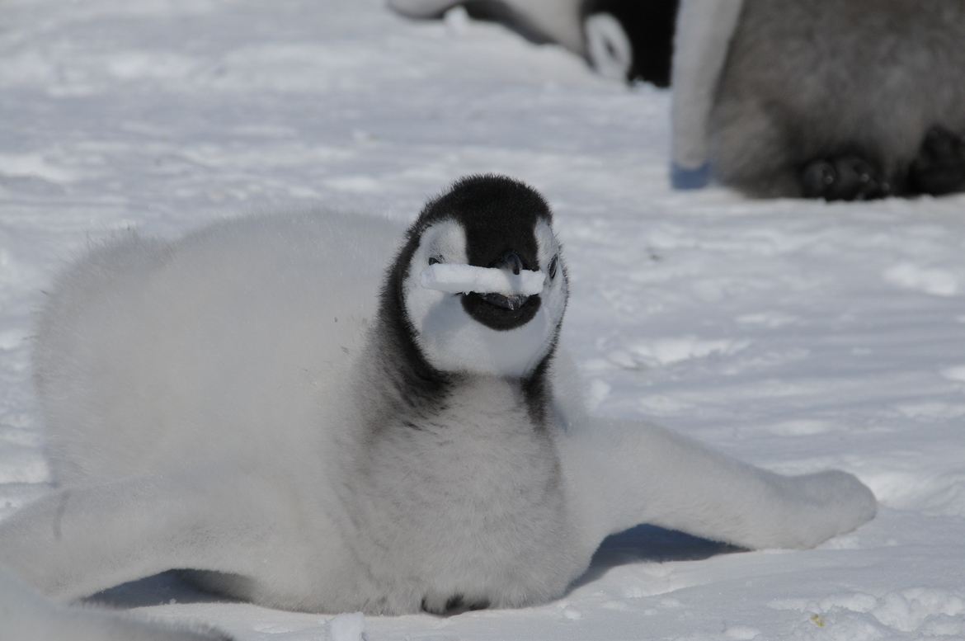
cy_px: 320
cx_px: 482
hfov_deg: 6.9
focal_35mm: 300
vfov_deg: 4.6
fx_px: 8032
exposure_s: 1/2500
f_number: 13
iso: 400
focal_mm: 200
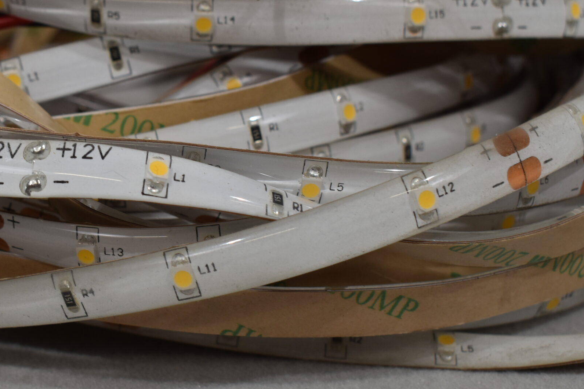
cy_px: 219
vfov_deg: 18.2
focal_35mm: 75
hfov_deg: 26.7
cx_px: 137
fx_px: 1214
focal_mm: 31
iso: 360
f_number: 8
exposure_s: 1/60
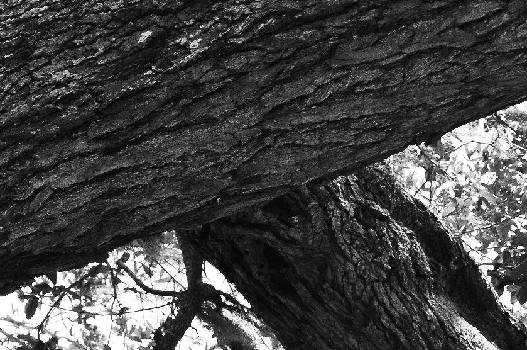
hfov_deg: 8.8
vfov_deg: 6.0
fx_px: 3346
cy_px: 160
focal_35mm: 229
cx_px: -236
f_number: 10
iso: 800
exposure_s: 1/400
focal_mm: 52
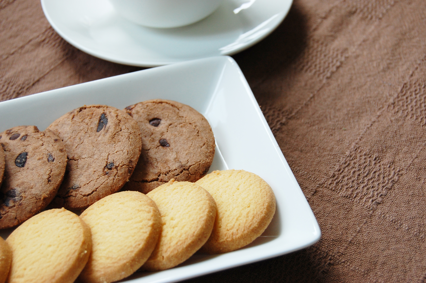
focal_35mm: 63
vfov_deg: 21.5
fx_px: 745
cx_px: 213
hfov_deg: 31.9
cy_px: 142
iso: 360
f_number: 5.6
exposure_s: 1/125
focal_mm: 42
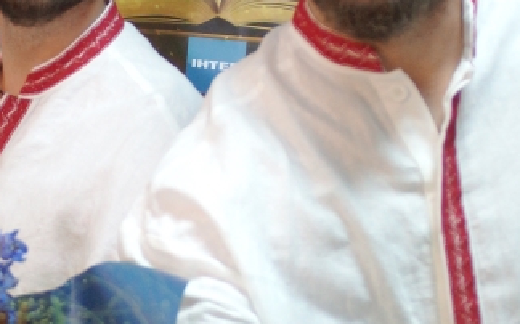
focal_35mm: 116
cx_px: 71
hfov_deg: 17.8
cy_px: 236
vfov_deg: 11.2
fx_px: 1643
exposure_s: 1/60
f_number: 3.2
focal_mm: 24
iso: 1000
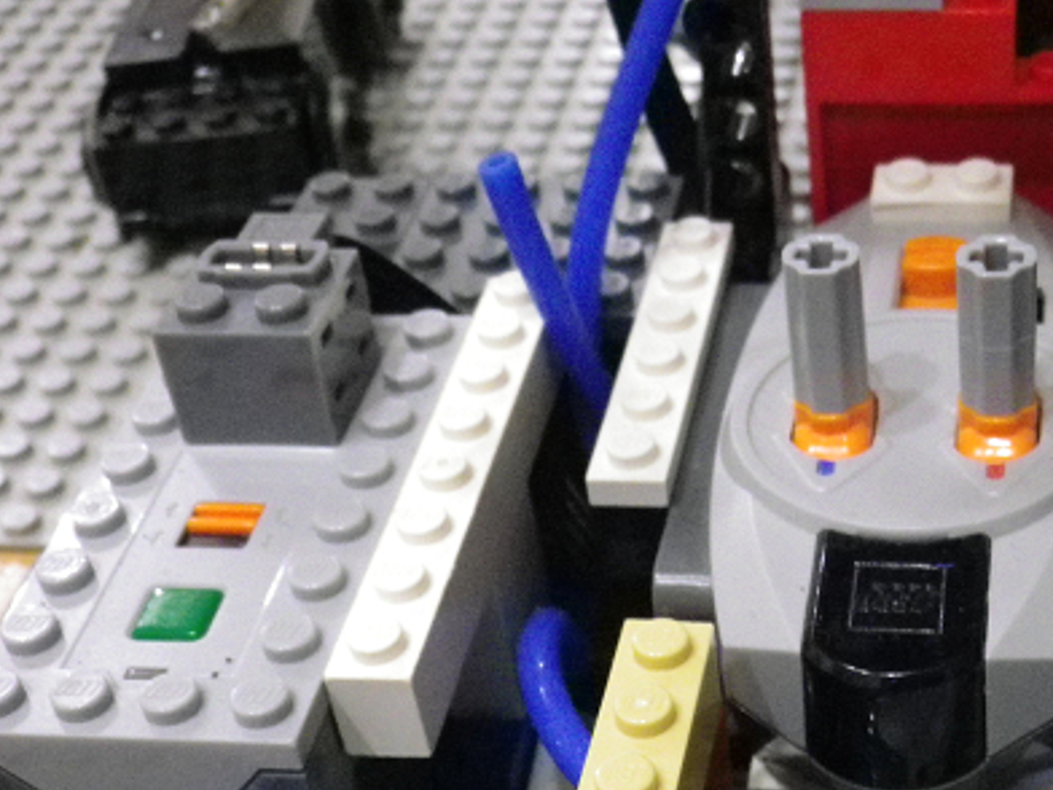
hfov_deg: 28.4
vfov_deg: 21.8
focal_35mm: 67
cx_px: 825
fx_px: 2038
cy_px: 559
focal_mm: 7.3
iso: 800
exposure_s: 1/15
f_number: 3.9
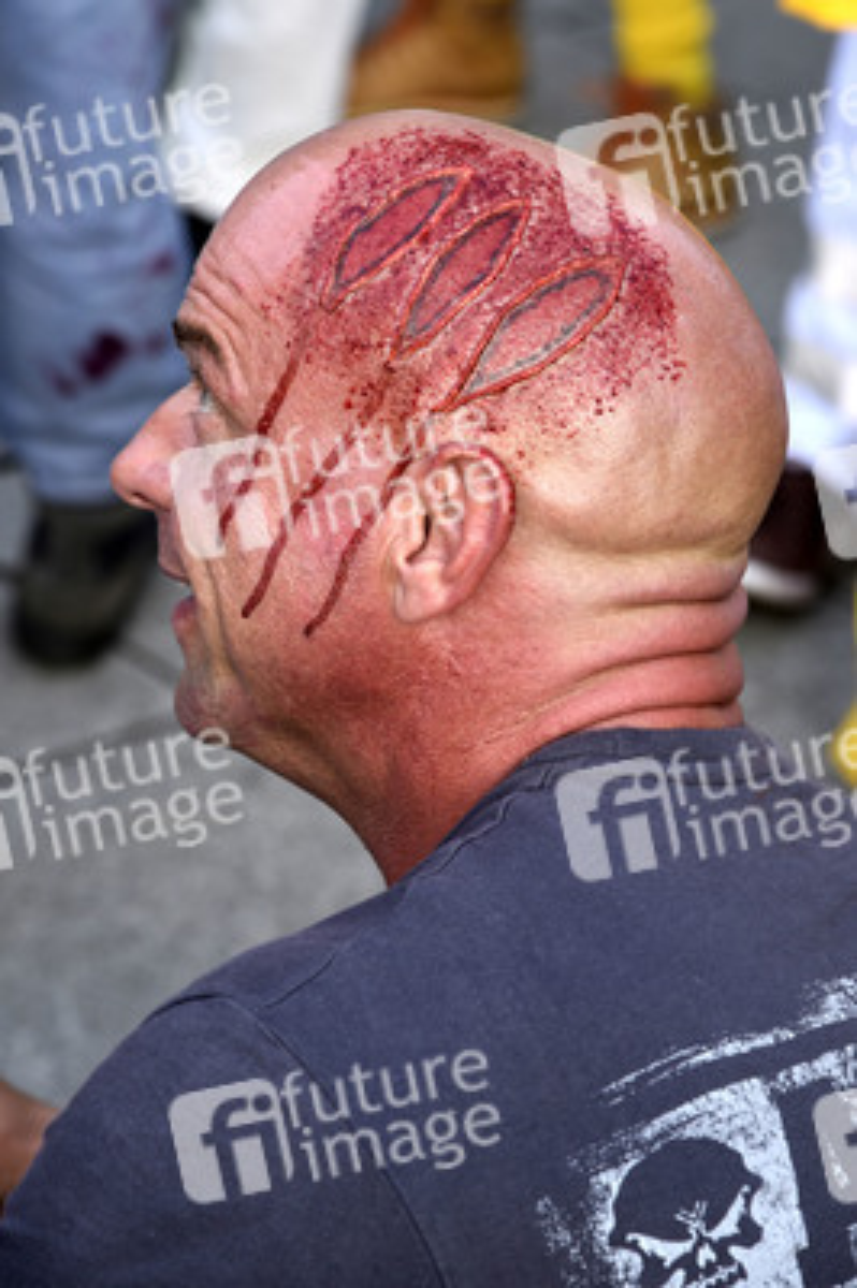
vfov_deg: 17.1
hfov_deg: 11.4
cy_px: 644
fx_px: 4292
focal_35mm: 120
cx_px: 428
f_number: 7.1
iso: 400
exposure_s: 1/200
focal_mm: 120
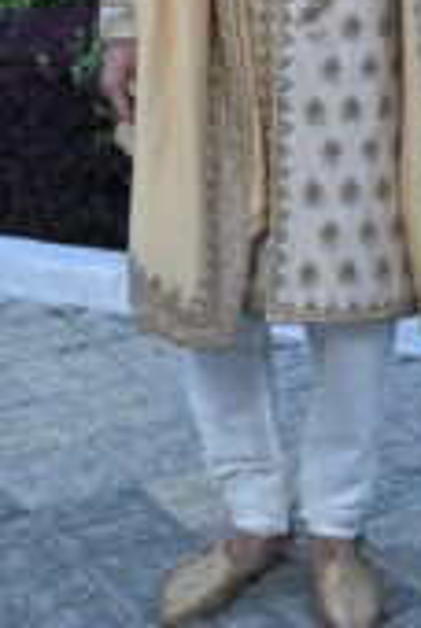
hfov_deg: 13.3
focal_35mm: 103
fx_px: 1799
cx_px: 259
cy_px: -137
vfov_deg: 18.7
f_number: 6.3
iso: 500
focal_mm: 39
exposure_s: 1/200
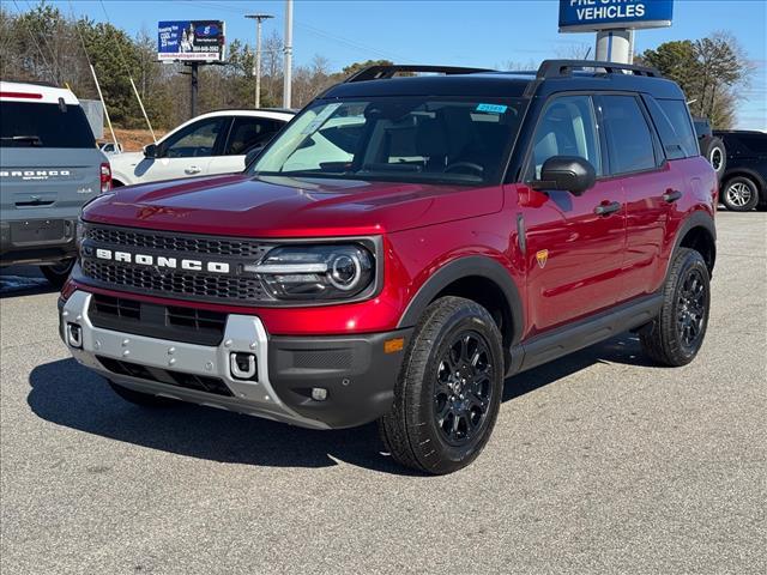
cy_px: 288
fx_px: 1064
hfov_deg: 39.7
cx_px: 384
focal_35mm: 48
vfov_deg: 30.3
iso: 64
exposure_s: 1/2959
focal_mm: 6.76
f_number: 1.78
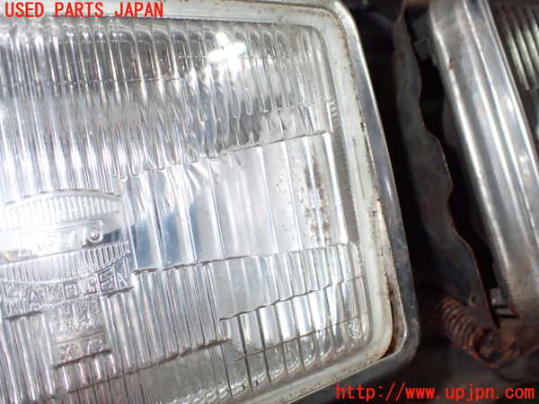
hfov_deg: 60.0
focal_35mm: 30
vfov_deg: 46.8
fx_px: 467
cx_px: 270
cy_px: 202
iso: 800
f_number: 6.3
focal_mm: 5.4
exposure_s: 1/30
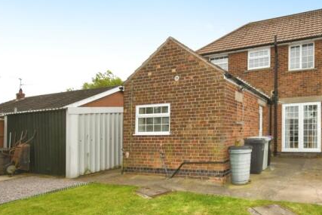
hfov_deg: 71.4
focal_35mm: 23
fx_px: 206
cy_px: 123
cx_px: 238
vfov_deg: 54.9
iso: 800
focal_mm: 10
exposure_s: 1/250
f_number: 16
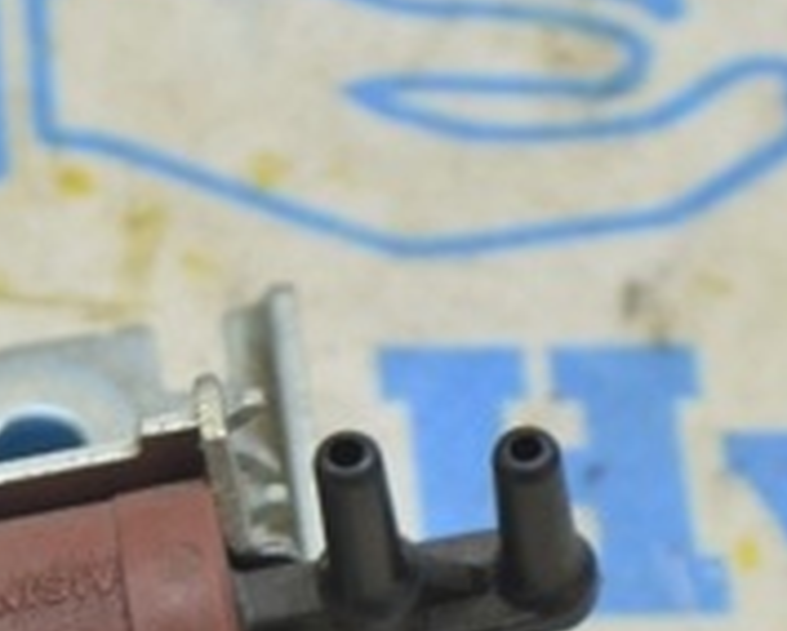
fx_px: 6522
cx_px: -27
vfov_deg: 5.5
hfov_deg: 6.9
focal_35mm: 280
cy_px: 740
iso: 400
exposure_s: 1/20
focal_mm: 55
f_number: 5.6
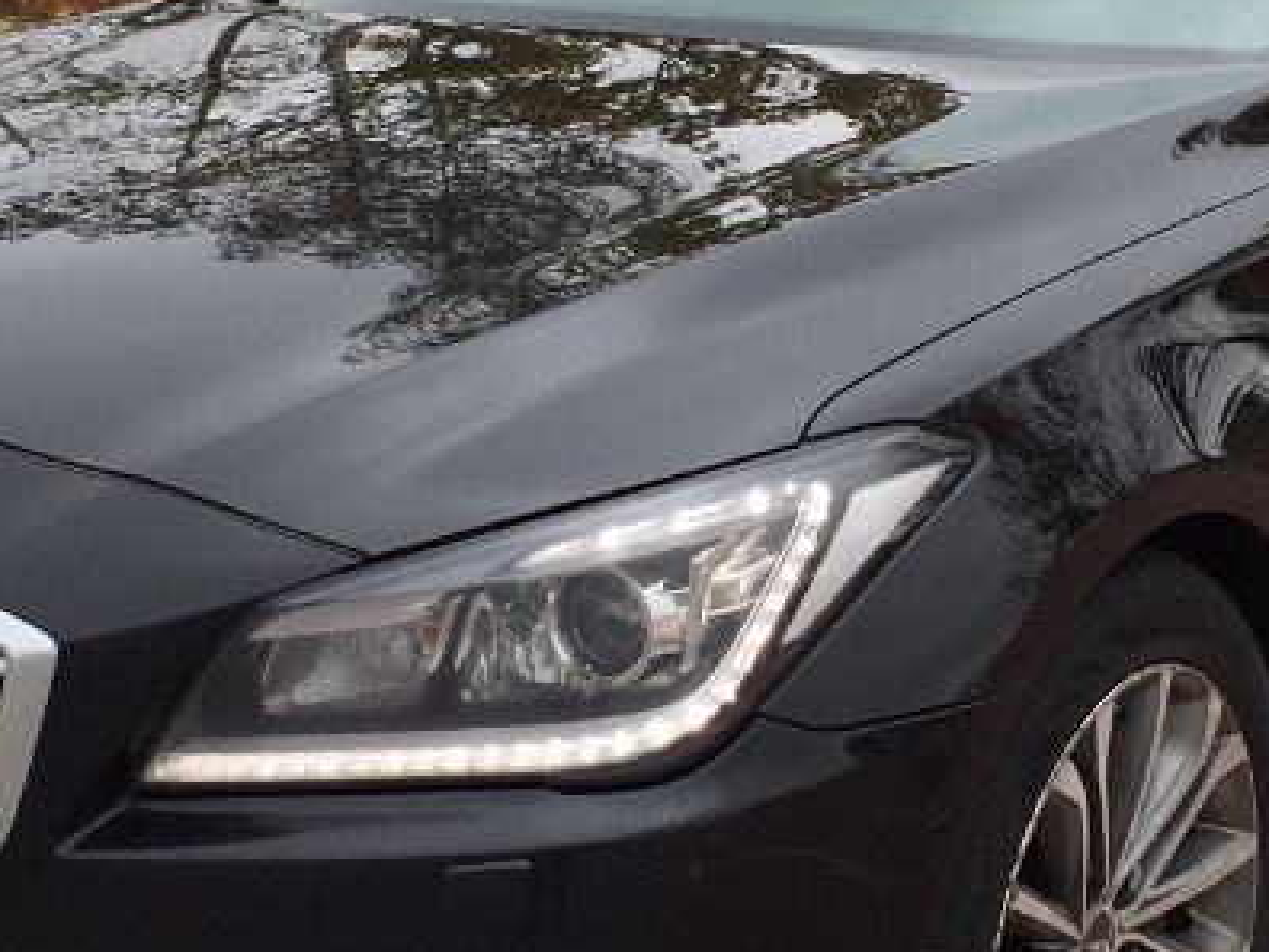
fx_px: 2749
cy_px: 397
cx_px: 612
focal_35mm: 75
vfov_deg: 19.6
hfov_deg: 26.0
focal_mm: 4.15
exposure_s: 1/205
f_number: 2.2
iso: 32
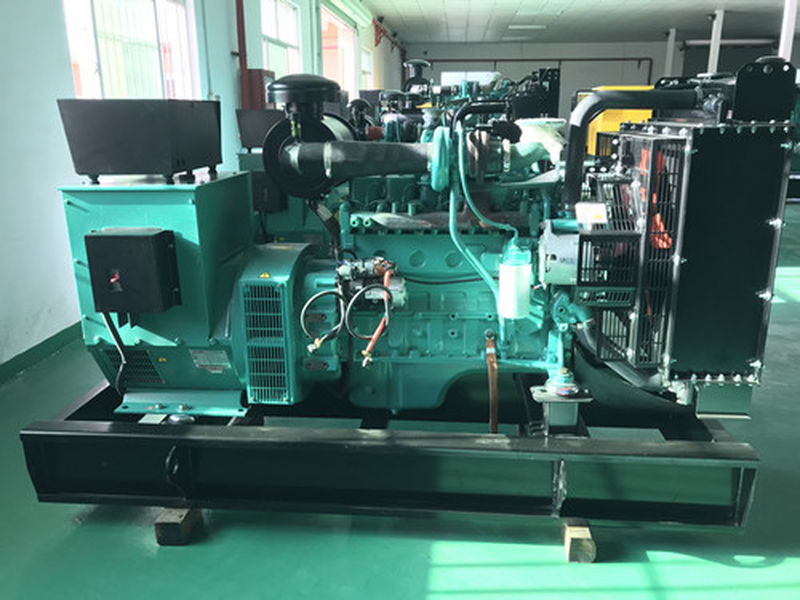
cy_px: 300
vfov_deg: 49.7
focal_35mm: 28
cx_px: 400
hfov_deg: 63.4
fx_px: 647
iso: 32
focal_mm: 3.99
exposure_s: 1/50
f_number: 1.8
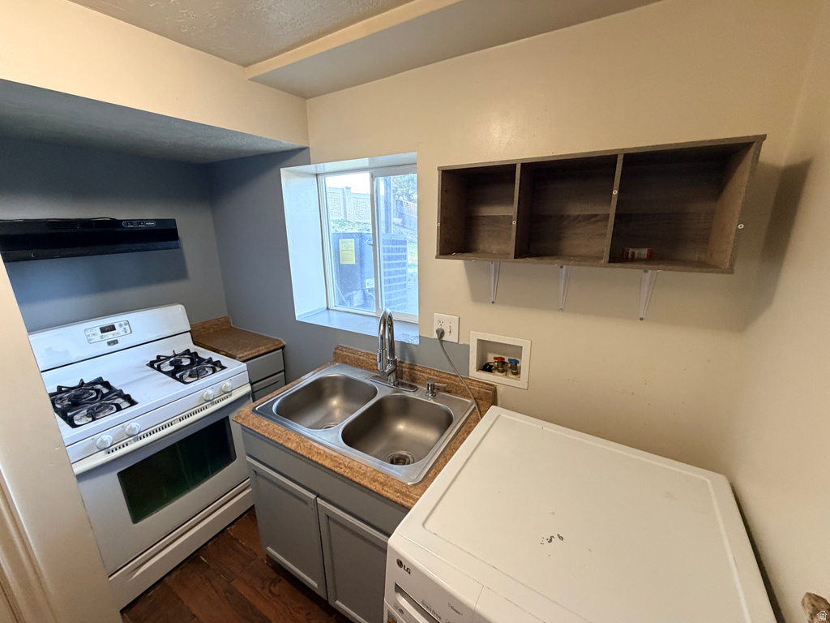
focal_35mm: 14
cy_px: 312
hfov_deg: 102.1
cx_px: 415
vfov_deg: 85.7
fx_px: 336
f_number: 2.2
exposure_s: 1/60
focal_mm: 2.22
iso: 320
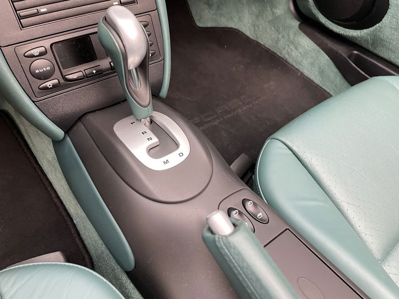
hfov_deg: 67.3
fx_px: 300
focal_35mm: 26
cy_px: 150
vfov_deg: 53.1
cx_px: 200
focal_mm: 4.2
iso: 320
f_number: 1.6
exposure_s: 1/50
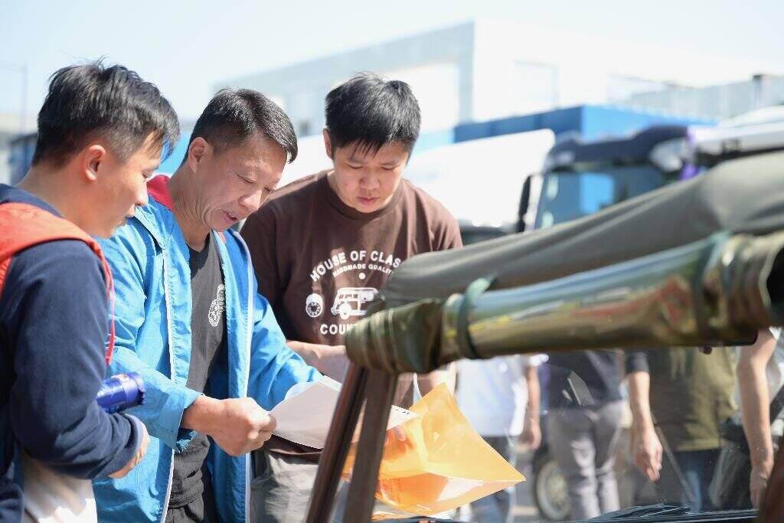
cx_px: 392
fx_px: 1525
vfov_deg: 19.5
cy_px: 262
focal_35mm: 70
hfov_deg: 28.8
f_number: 2.8
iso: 250
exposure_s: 1/1250
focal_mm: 70
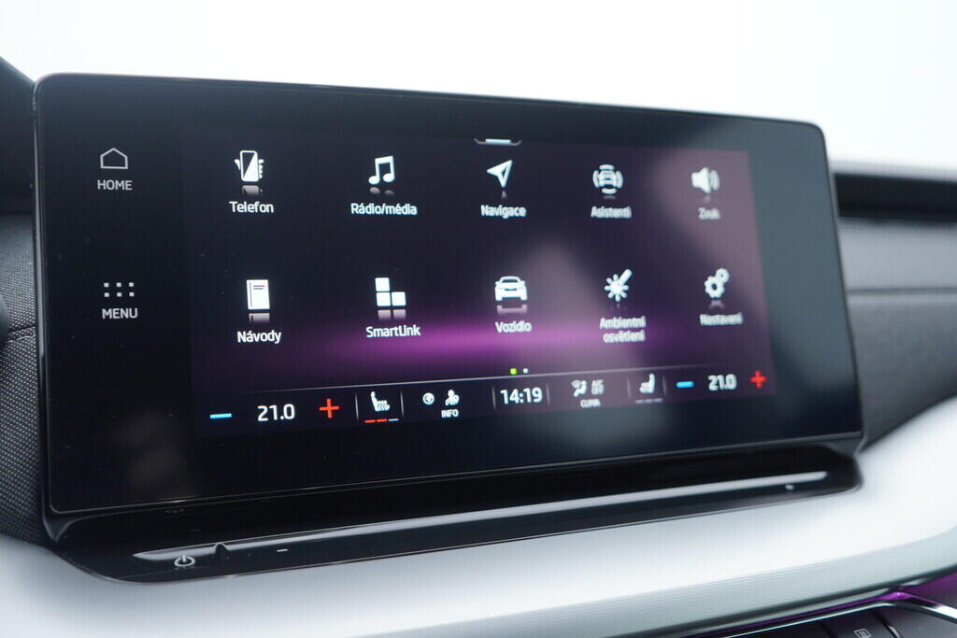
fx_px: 957
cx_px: 478
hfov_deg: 53.1
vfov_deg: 36.9
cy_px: 319
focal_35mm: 36
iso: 125
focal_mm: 24
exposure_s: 1/40
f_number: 2.8
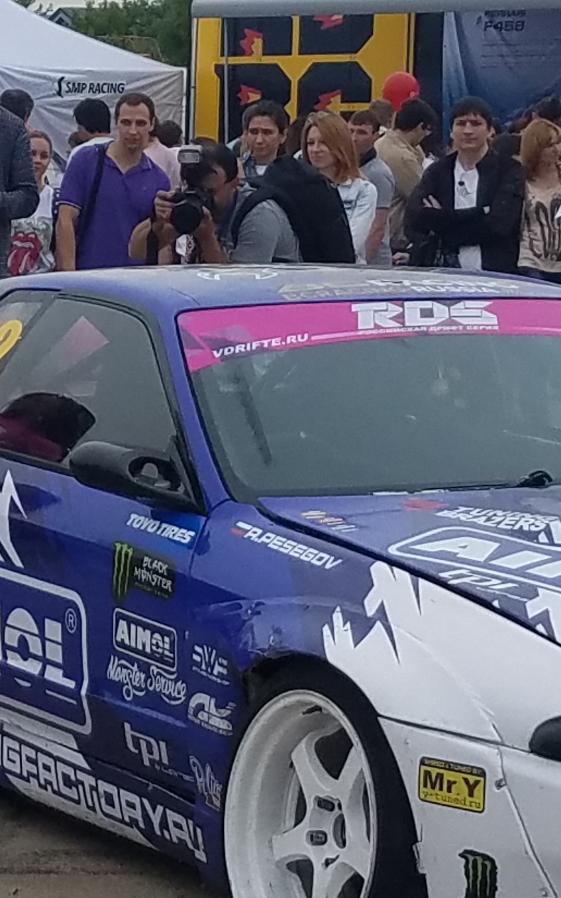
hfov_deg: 15.5
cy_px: 321
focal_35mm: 82
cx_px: -48
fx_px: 2006
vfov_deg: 25.1
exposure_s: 1/1656
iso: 50
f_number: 1.7
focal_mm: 4.2
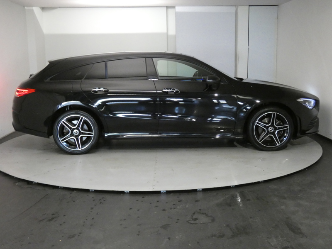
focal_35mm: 41
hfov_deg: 45.8
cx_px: 166
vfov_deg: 35.1
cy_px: 124
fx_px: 393
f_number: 3.6
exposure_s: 1/80
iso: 1250
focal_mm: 7.3
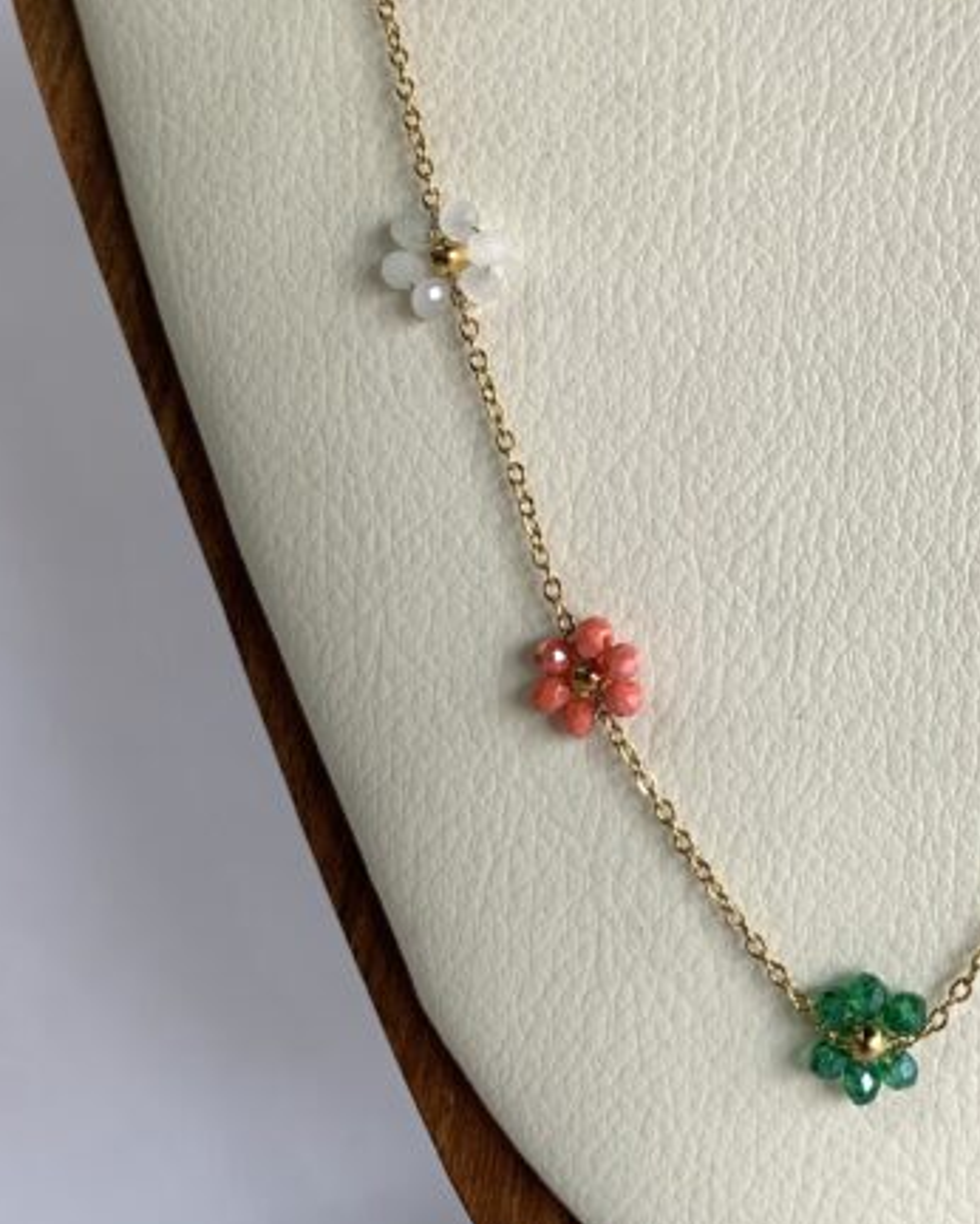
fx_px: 1703
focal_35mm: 47
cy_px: 314
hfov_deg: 31.0
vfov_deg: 38.6
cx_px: 827
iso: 32
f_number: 1.8
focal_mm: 4.25
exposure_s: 1/100
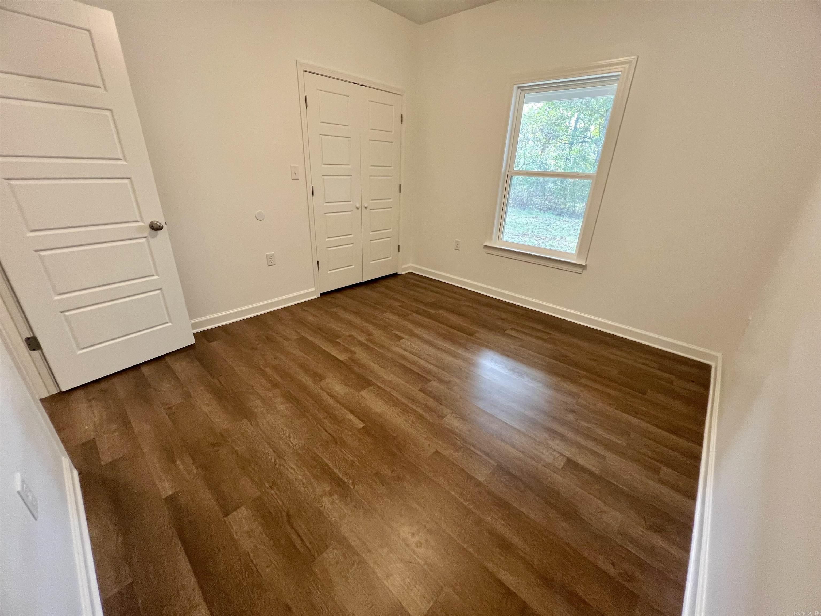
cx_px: 410
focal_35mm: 13
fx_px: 308
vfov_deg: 89.9
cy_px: 308
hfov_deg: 106.2
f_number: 1.8
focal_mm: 1.57
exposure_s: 1/60
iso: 200
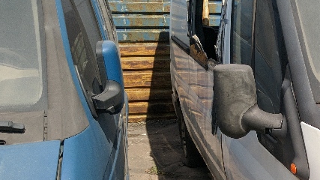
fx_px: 687
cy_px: 160
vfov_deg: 14.8
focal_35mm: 81
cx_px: 319
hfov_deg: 25.0
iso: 100
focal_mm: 3.83
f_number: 2.2
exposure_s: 1/1733
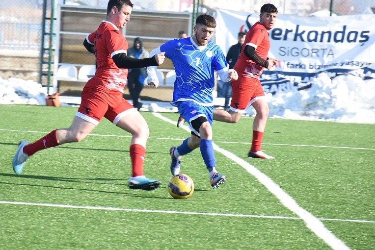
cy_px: 76
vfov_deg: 4.5
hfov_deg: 6.7
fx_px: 3220
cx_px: 135
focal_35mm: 309
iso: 100
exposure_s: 1/200
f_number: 5.6
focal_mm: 140
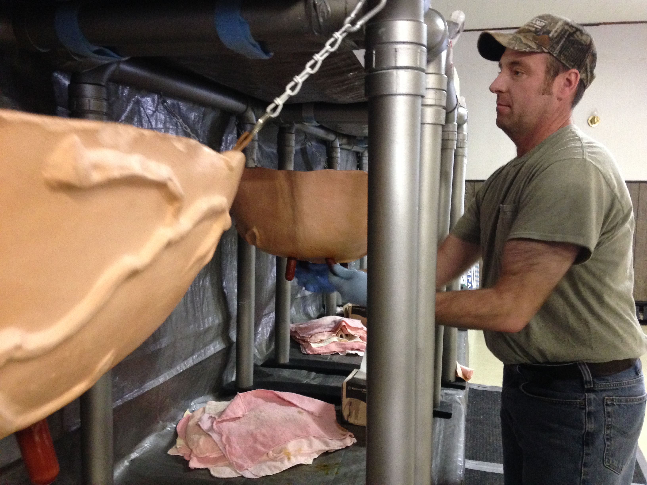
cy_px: 242
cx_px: 324
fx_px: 617
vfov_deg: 42.9
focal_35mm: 33
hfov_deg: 55.4
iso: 400
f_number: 2.4
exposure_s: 1/15
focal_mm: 4.12
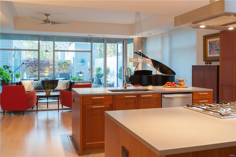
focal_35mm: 35
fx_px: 229
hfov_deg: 54.5
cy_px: 78
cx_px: 118
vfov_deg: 37.8
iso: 320
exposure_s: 1/4
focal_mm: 35
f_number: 7.1
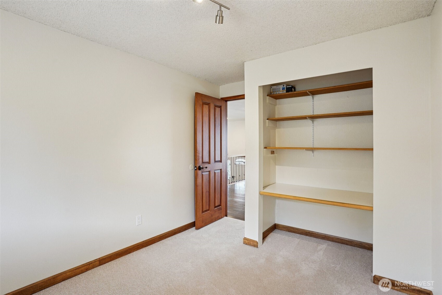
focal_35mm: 17
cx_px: 221
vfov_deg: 70.4
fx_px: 209
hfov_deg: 93.3
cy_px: 148
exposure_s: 1/6
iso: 400
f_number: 8
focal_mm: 17
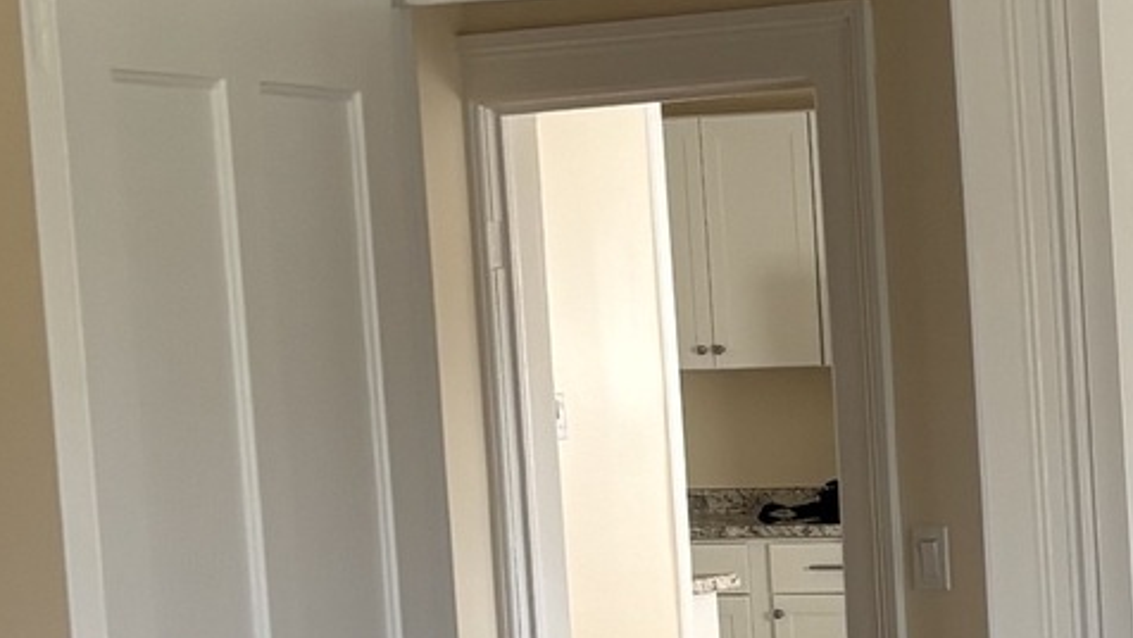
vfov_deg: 8.8
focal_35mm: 137
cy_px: 743
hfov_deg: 15.0
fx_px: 4117
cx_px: 1419
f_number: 1.6
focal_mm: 5.96
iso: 64
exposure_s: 1/121
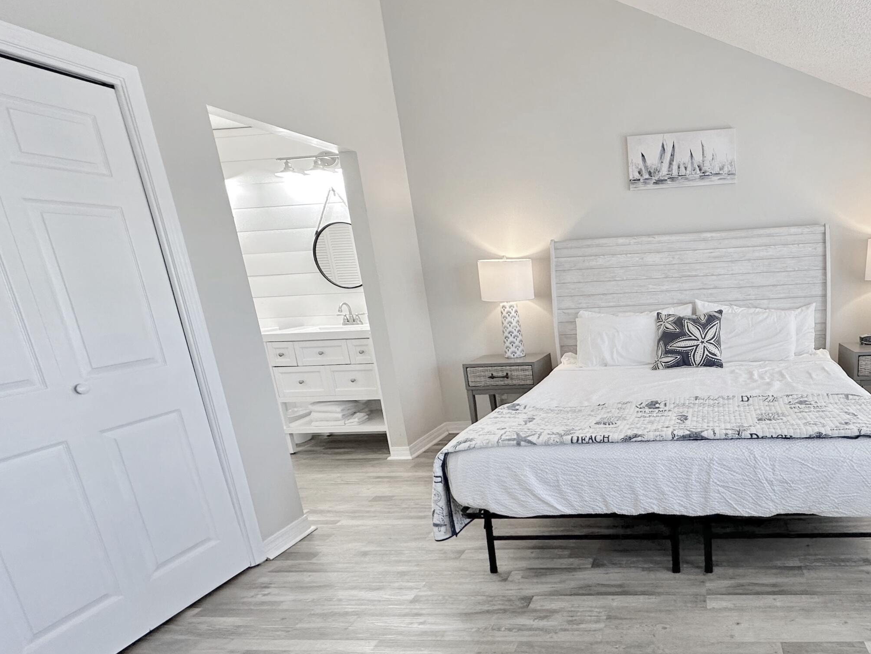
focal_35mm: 21
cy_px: 398
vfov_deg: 62.8
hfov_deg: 73.5
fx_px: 528
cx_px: 652
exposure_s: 1/120
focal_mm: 2.22
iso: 200
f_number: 2.2
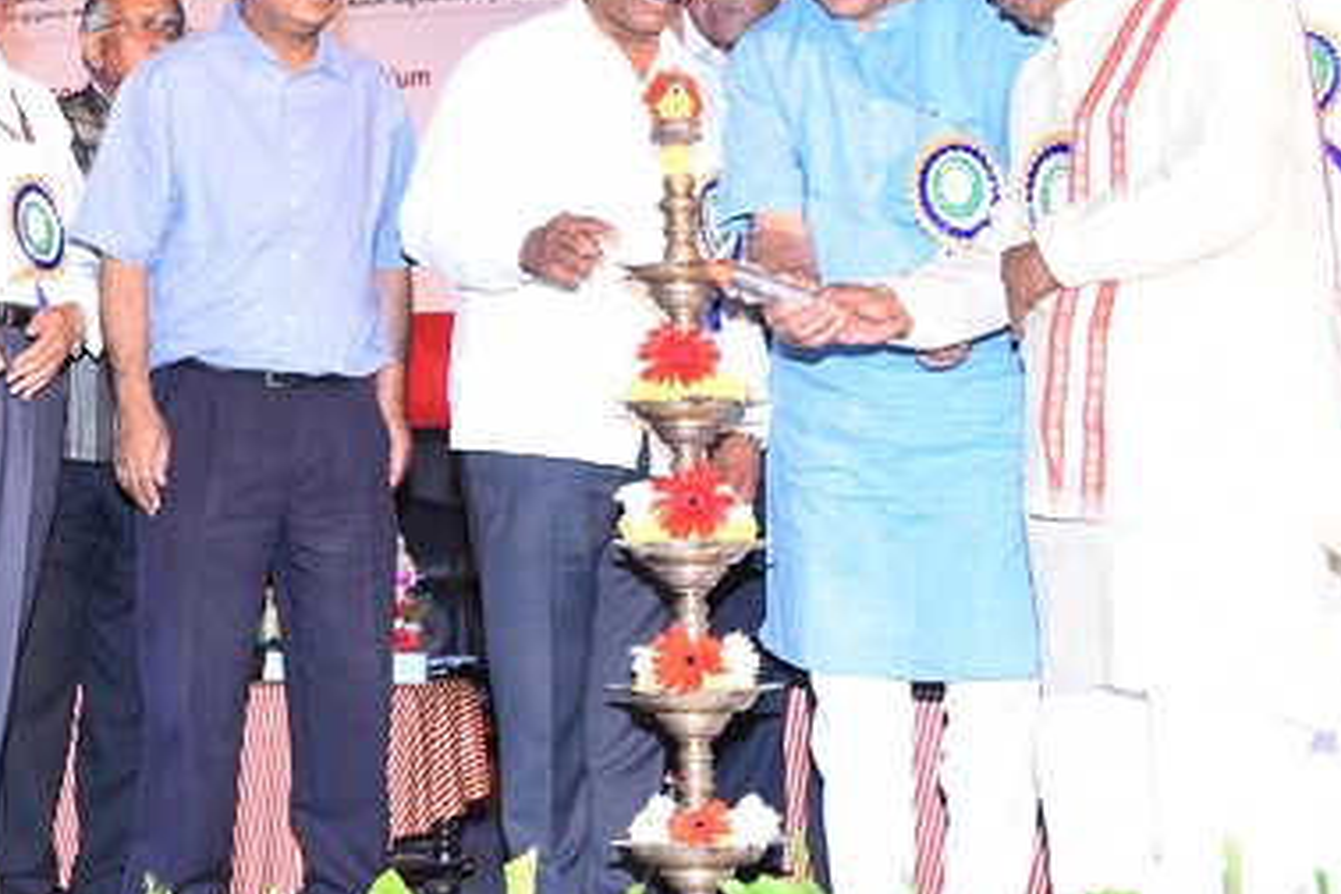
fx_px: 2049
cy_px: 227
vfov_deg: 24.4
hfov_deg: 35.3
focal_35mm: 55
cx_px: 302
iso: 800
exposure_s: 1/160
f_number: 6.3
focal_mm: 28
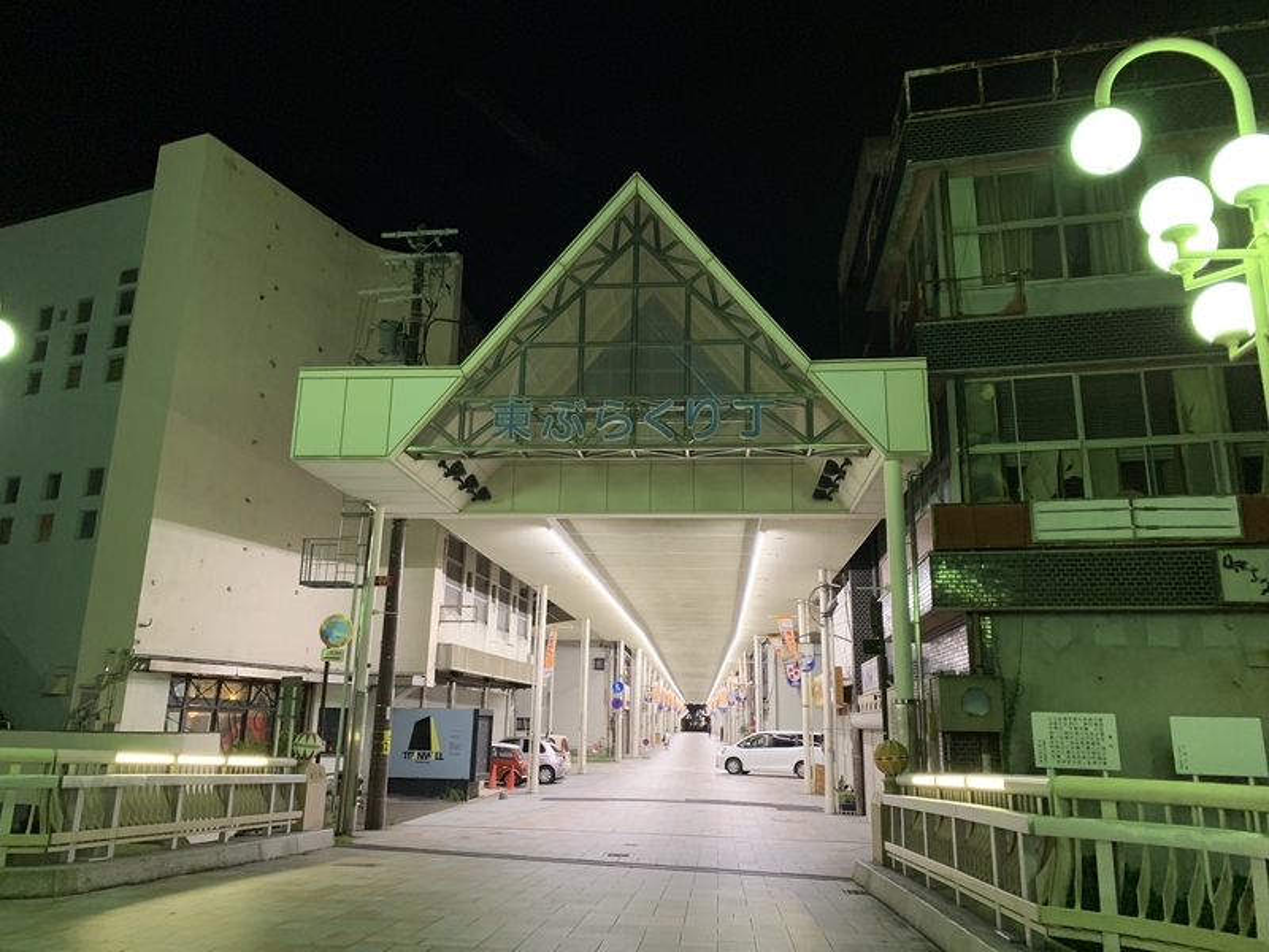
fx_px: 953
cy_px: 476
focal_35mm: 26
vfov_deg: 53.1
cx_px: 634
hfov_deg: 67.3
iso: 400
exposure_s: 1/40
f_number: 1.8
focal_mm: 4.25
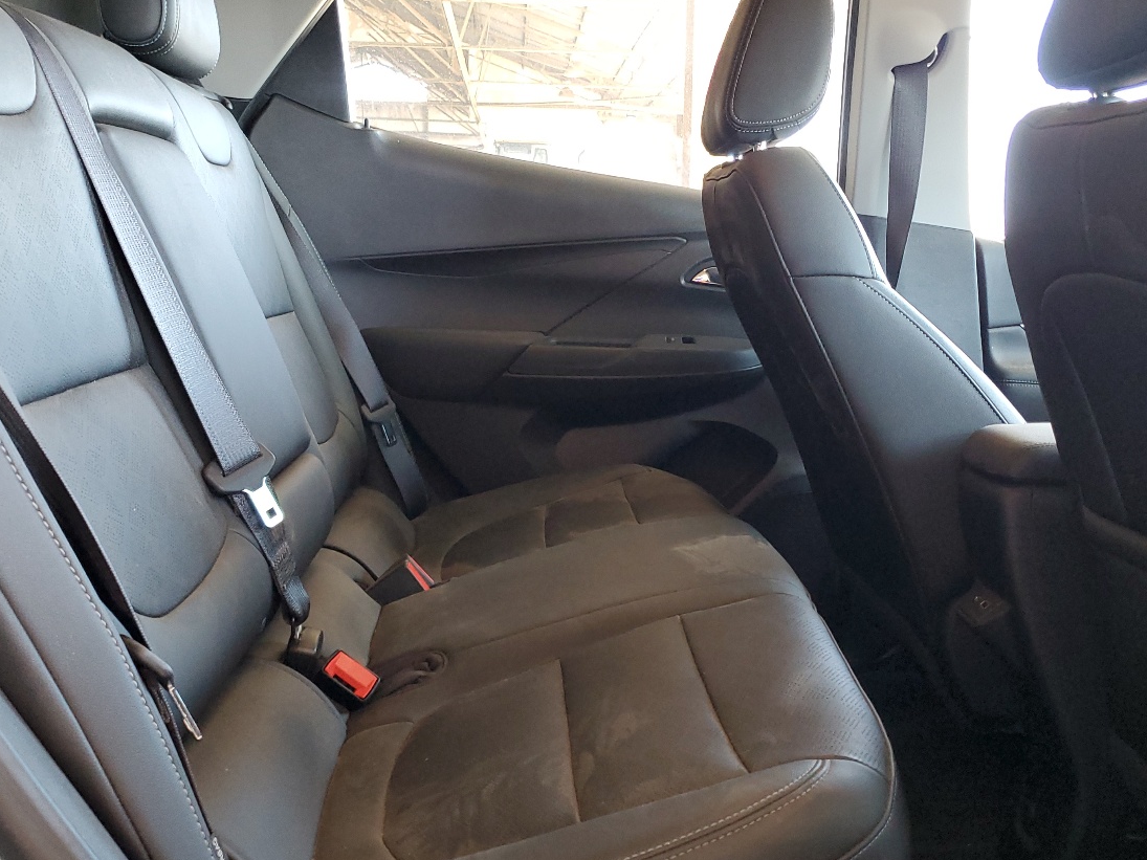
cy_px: 471
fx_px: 1259
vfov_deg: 37.7
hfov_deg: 48.9
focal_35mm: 38
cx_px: 619
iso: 138
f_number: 1.5
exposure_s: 1/60.2
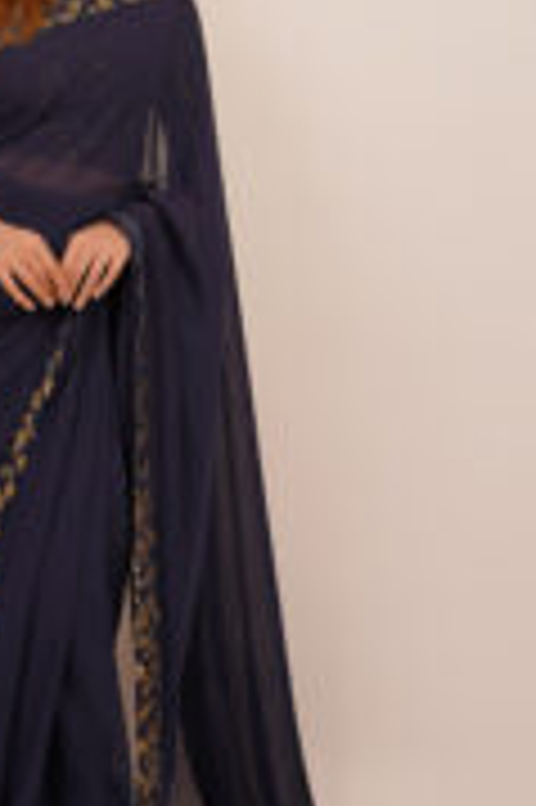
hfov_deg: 15.3
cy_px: 176
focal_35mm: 88
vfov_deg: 22.9
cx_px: 68
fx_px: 1969
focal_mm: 35
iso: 160
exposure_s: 1/100
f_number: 3.2
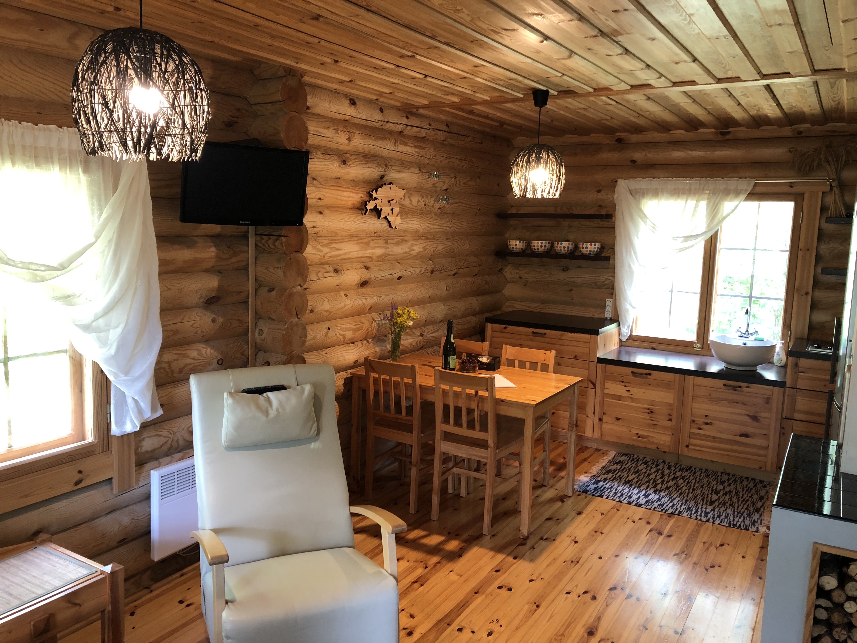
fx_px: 693
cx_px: 428
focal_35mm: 28
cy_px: 322
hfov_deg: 63.4
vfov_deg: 49.7
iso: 50
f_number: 1.8
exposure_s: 1/15
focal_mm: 3.99
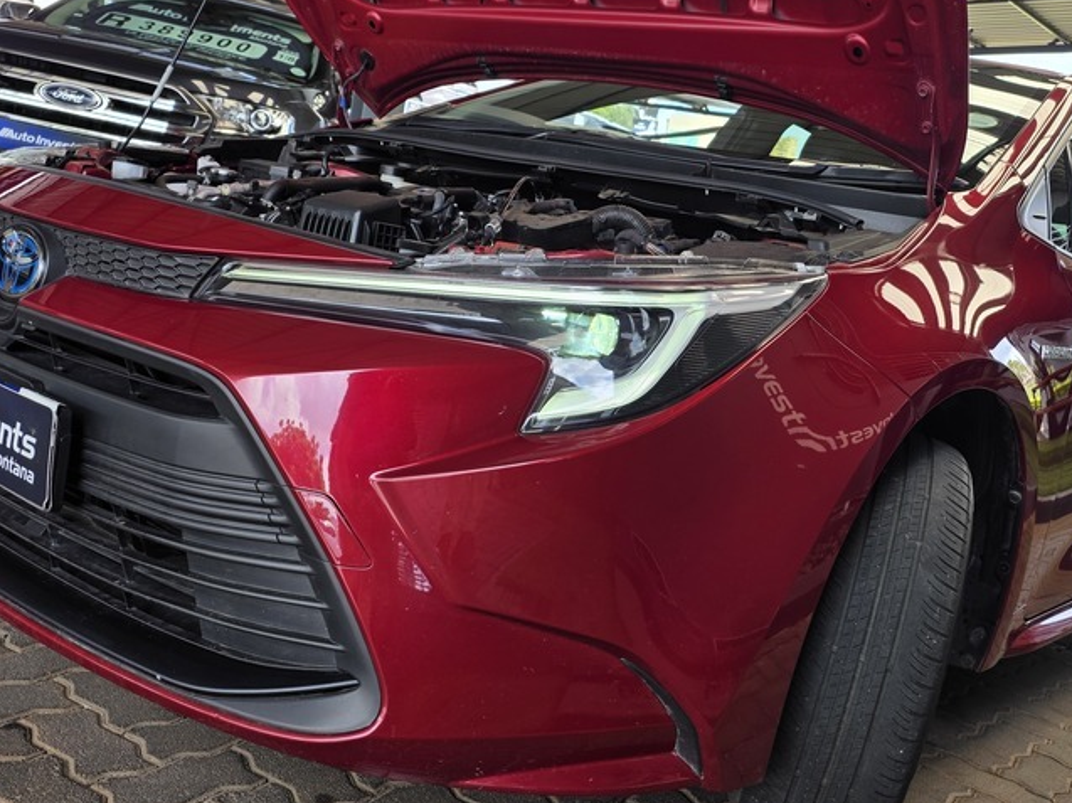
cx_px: 606
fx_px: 1145
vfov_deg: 38.6
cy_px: 357
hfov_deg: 50.0
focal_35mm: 37
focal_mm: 6.25
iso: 16
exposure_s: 1/200
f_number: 1.7
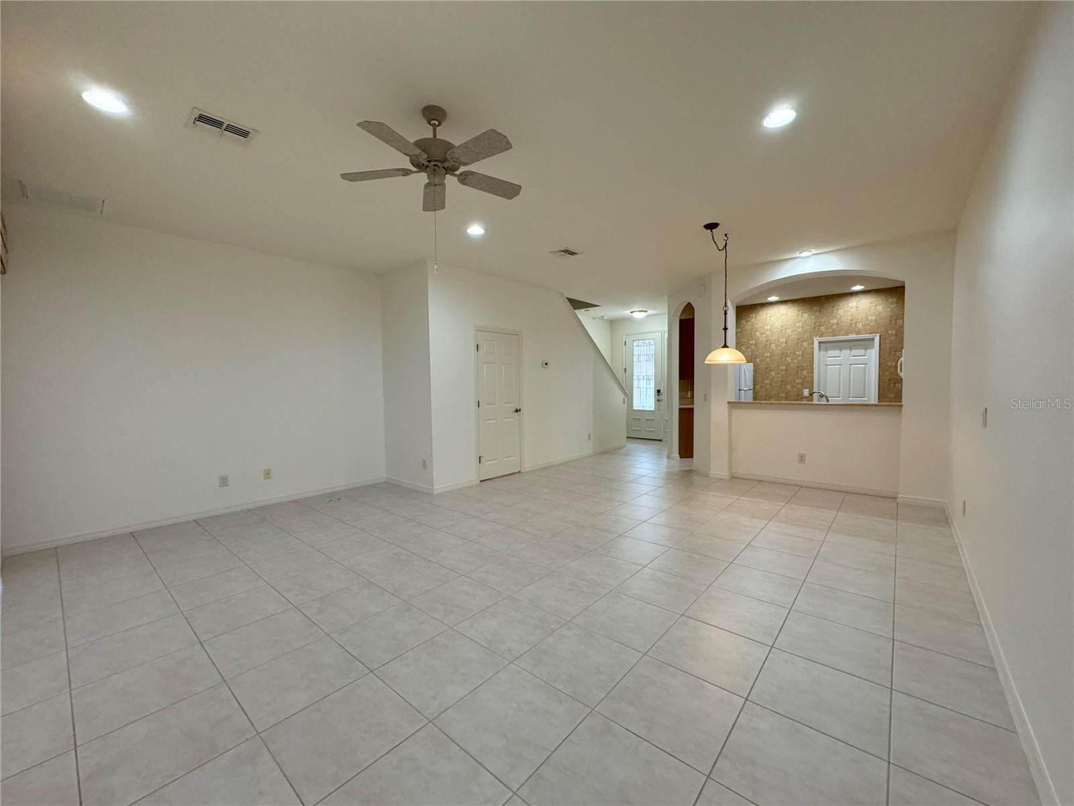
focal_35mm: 14
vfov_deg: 85.7
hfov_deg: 102.1
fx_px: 434
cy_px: 403
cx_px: 537
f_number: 2.2
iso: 250
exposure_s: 1/120
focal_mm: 2.22
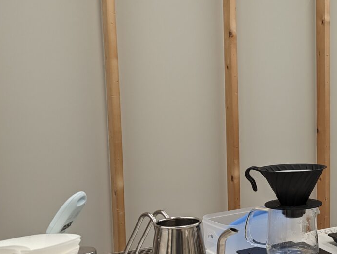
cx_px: 366
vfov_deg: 27.6
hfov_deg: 32.1
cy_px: 144
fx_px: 517
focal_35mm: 53
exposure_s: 1/45.9
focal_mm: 6.81
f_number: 1.85
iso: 58
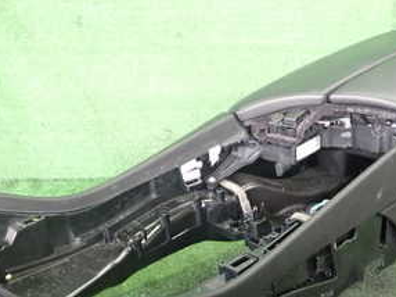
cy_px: 278
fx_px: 720
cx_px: 188
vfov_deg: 22.6
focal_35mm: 63
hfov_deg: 30.7
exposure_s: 1/30
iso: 640
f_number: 2.3
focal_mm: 5.4
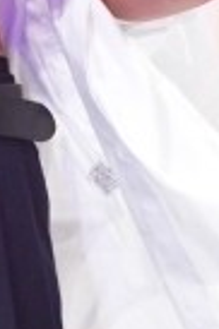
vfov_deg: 1.3
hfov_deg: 0.9
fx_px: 14050
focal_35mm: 1536
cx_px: -213
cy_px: -214
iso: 4000
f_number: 5.6
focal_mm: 175
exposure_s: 1/400
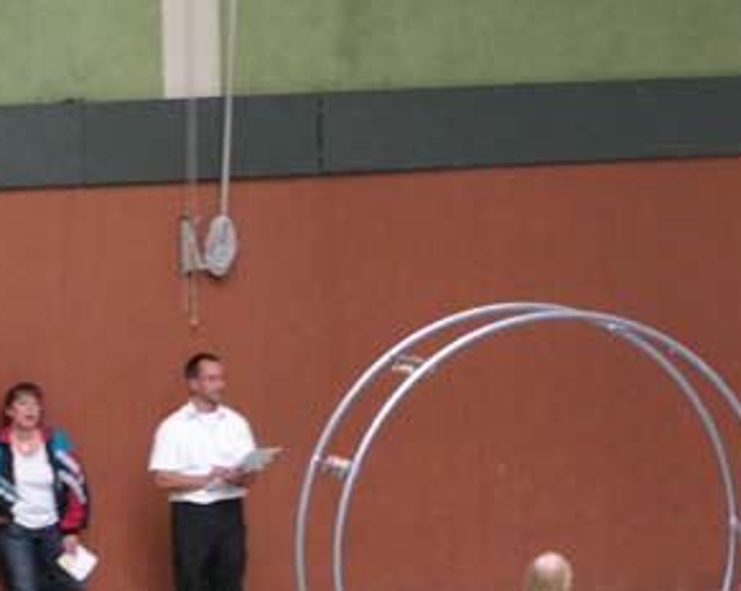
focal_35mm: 252
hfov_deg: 7.7
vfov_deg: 6.1
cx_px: 606
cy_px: 527
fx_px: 5519
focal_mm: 19.1
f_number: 4
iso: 200
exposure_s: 1/100
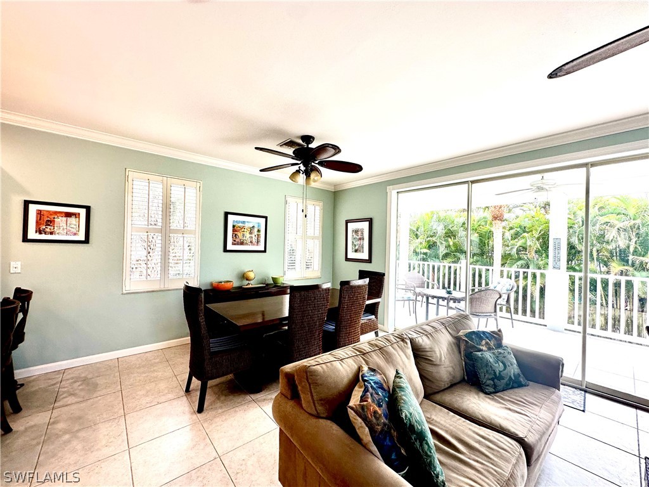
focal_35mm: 14
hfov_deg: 102.1
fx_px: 262
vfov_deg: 85.7
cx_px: 324
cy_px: 244
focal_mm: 2.22
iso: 80
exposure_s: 1/120
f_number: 2.2
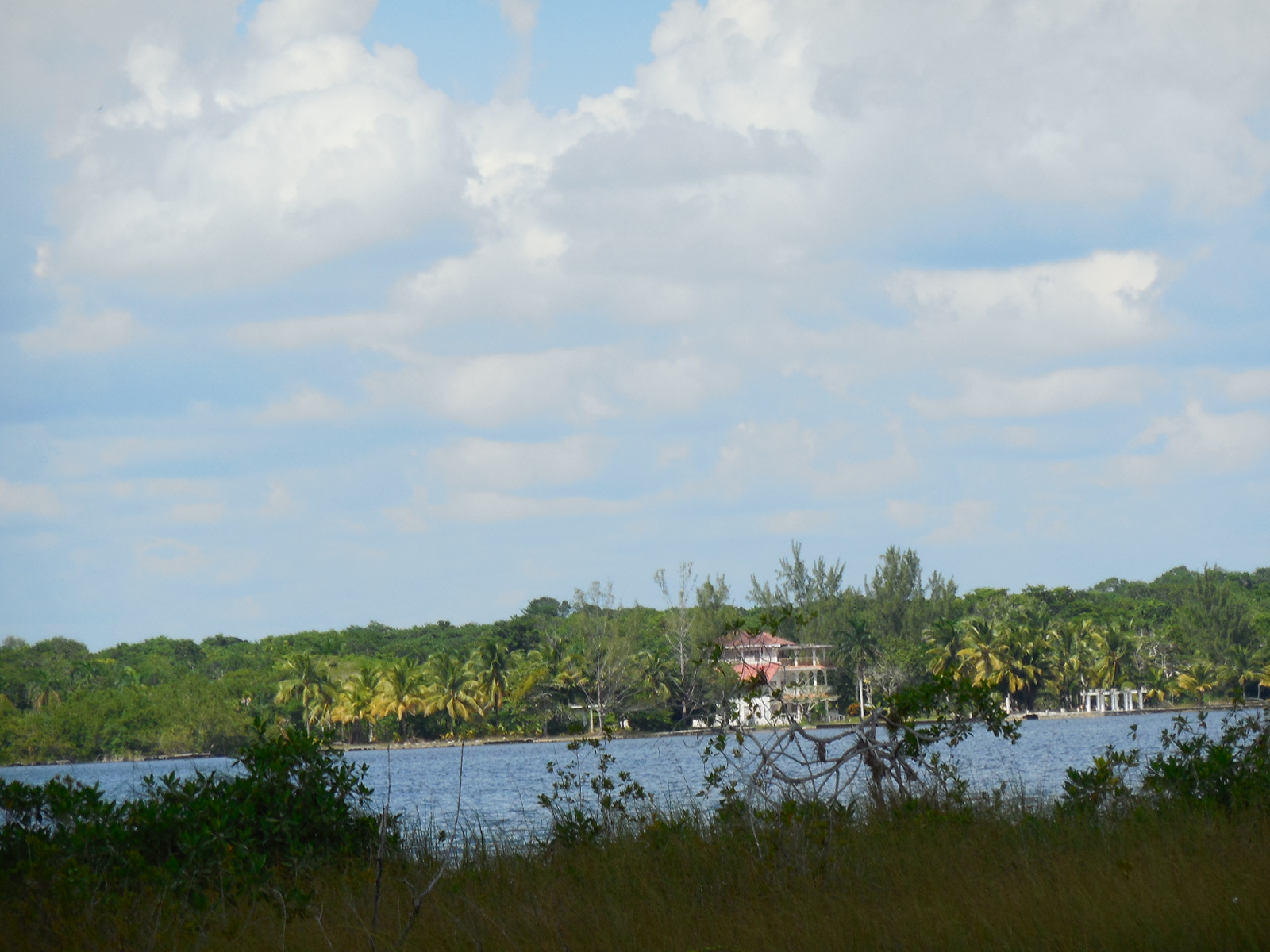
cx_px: 635
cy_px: 476
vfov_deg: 6.7
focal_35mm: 223
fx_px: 8181
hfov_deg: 8.9
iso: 125
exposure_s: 1/640
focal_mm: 39.8
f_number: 5.8
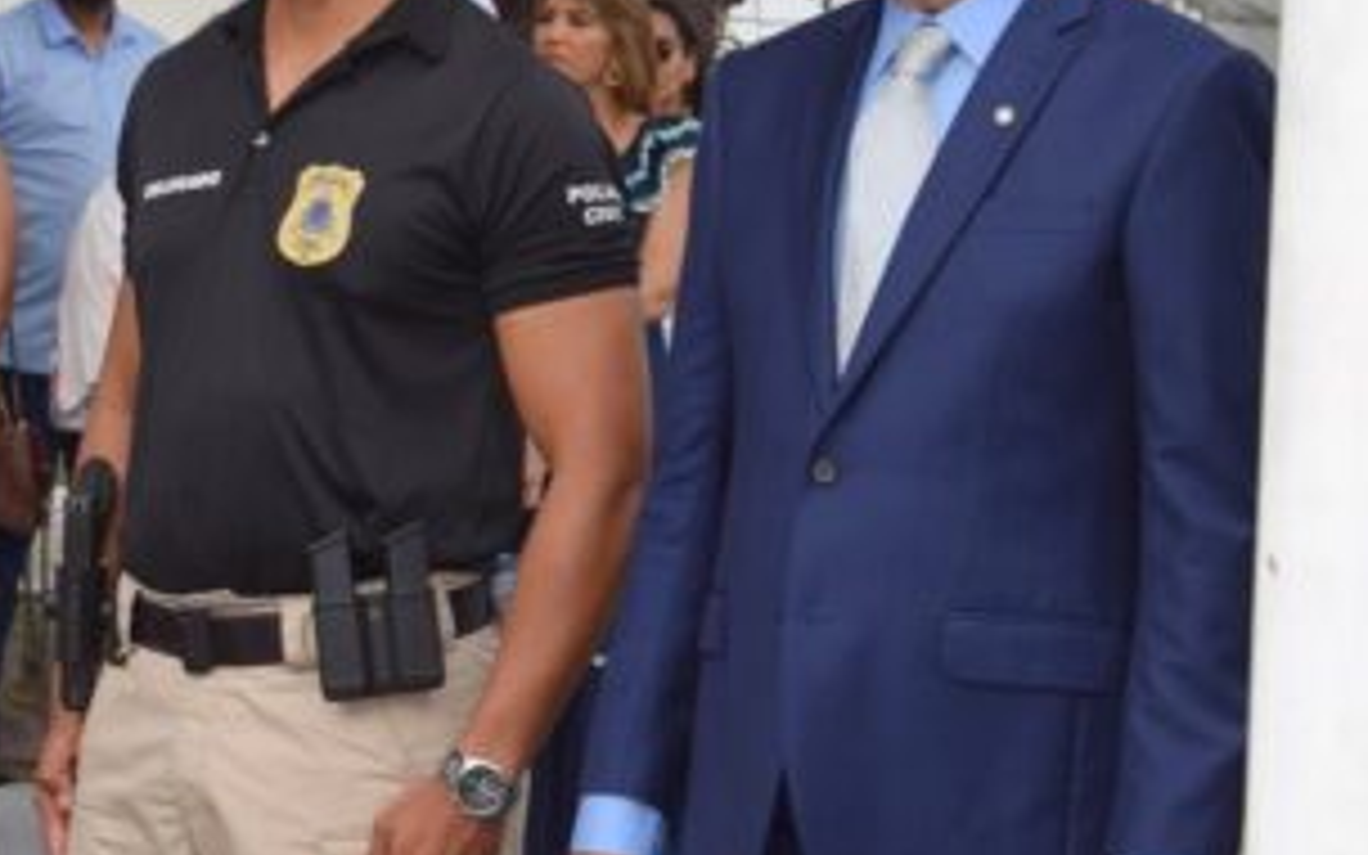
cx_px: 603
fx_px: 5294
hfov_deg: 14.7
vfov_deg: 9.2
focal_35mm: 142
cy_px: 191
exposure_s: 1/160
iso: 100
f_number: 6.3
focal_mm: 38
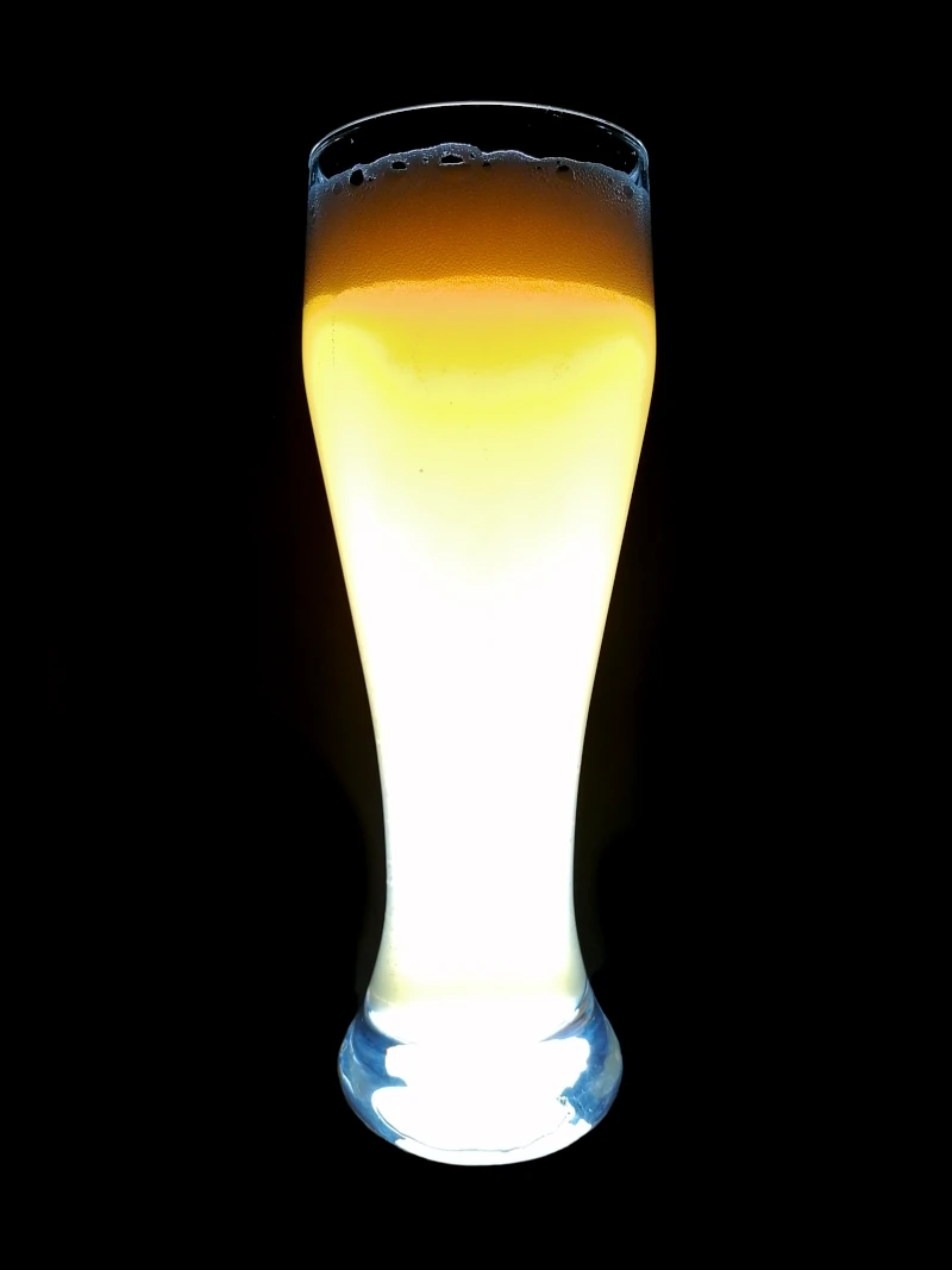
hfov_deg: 51.3
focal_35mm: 27
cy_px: 635
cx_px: 476
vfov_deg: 65.3
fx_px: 990
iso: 100
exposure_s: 1/60
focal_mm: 4.75
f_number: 1.8
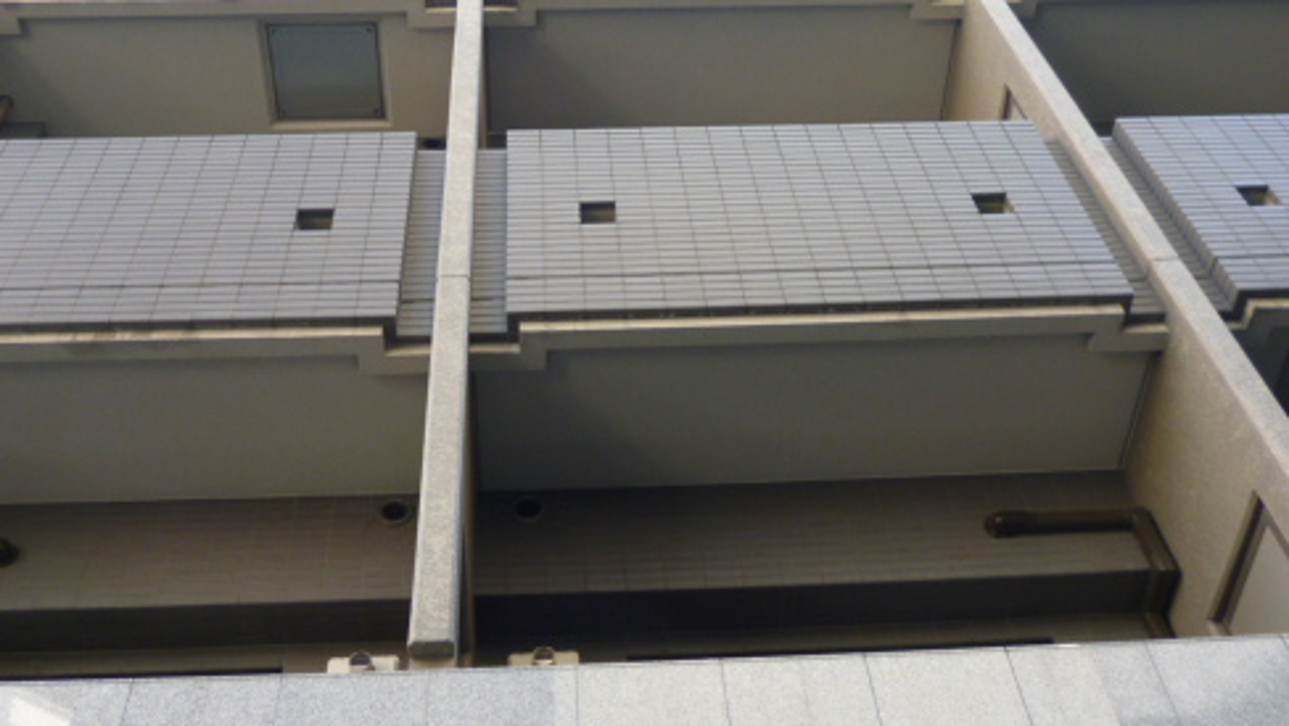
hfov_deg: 50.4
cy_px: 187
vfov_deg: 29.3
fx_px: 1368
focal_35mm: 40
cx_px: 608
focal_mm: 5
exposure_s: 1/60
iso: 125
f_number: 3.1
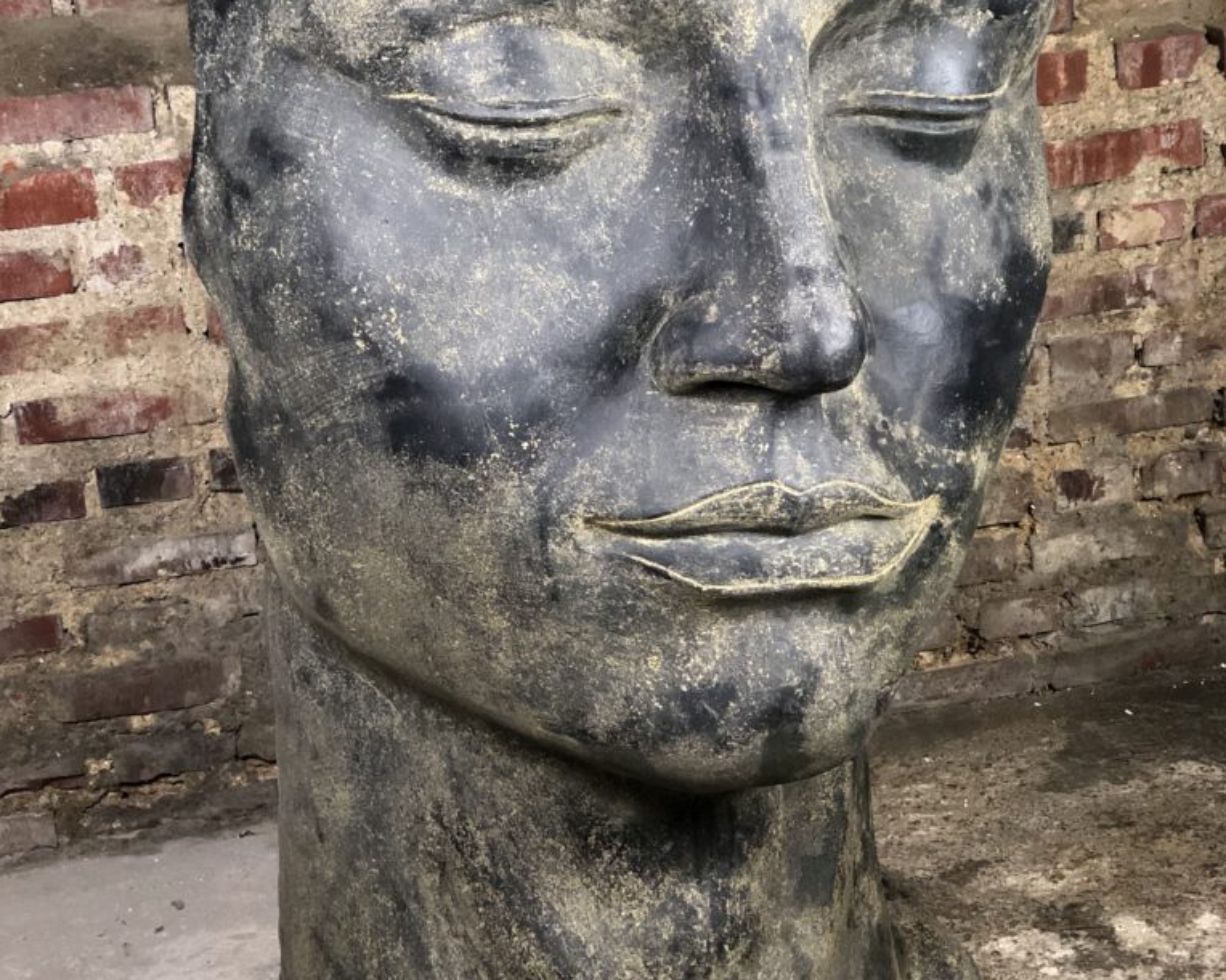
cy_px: 496
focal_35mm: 68
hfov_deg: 27.9
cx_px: 615
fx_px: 2467
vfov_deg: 22.5
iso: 160
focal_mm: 6
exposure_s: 1/25
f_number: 2.4
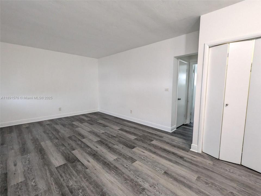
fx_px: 121
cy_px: 98
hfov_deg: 94.5
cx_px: 130
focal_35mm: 16
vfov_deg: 78.1
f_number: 2.2
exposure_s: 1/60
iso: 271
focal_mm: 2.35
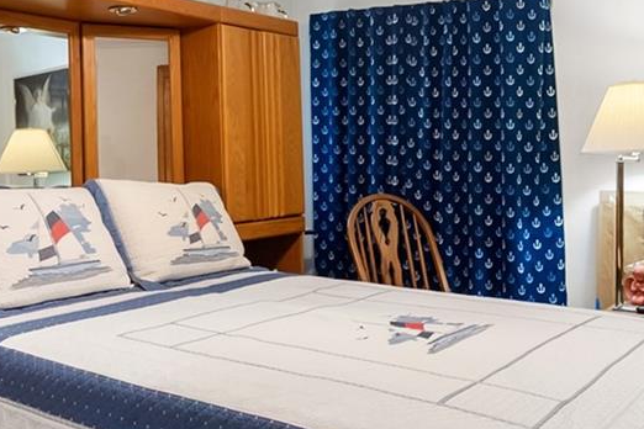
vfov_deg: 29.1
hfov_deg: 42.7
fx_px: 823
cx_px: 279
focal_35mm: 46
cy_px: 151
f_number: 4
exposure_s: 1/30
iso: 800
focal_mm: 10
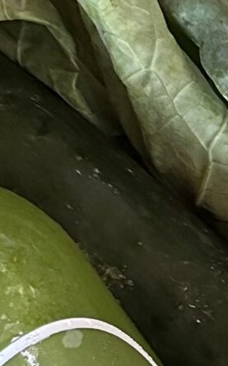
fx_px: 1482
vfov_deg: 13.4
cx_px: 599
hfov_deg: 8.0
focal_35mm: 149
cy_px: 523
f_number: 1.78
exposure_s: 1/50
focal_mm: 6.86
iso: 640
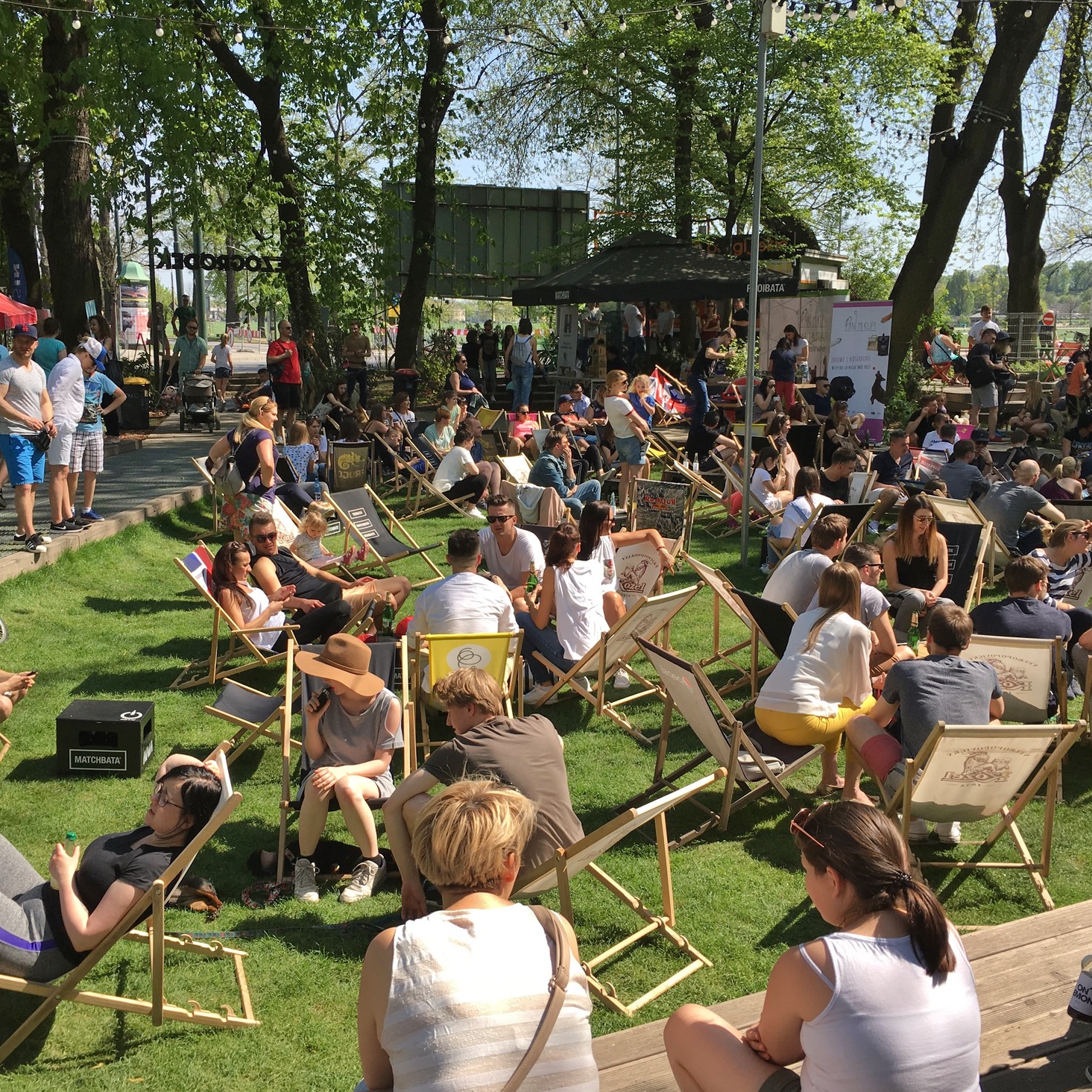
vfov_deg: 47.2
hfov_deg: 47.2
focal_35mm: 35
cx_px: 515
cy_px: 552
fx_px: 1249
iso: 25
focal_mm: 4.15
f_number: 2.2
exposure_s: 1/845
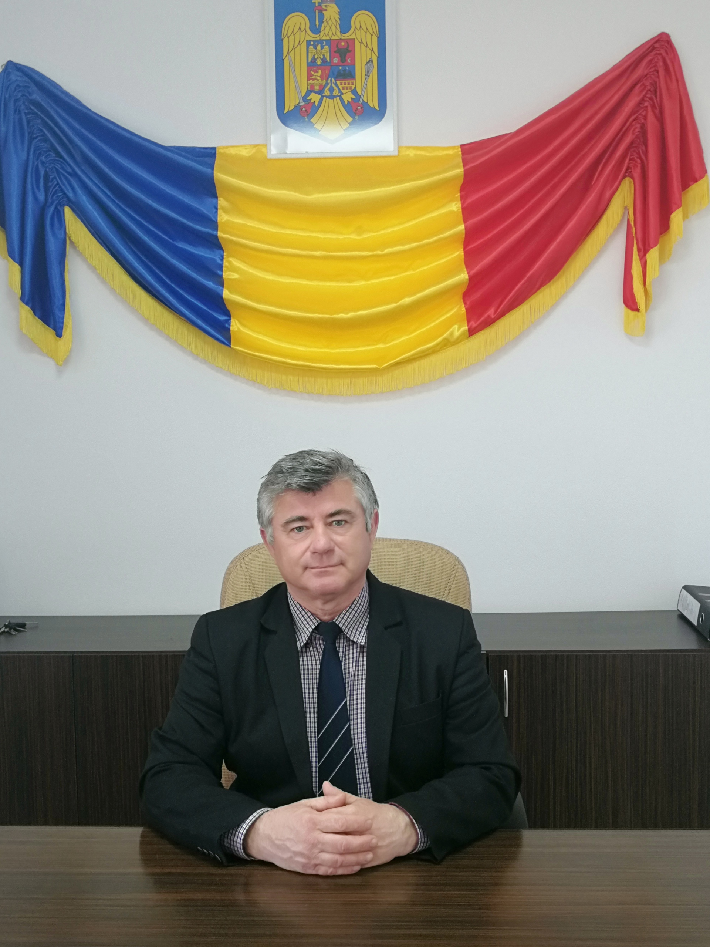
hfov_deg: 34.3
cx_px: 355
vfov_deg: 44.8
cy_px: 474
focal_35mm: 42
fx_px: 1149
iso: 160
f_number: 1.8
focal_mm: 3.95
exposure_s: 1/50
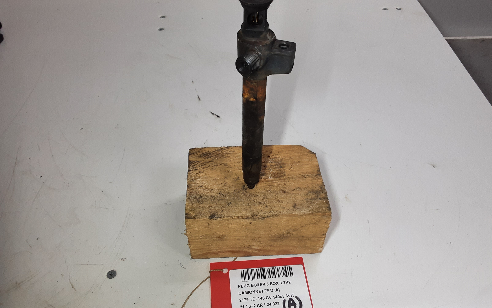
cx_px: 247
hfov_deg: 64.6
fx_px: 389
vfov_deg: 43.1
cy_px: 161
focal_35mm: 29
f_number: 1.9
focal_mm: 2.91
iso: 64
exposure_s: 1/100
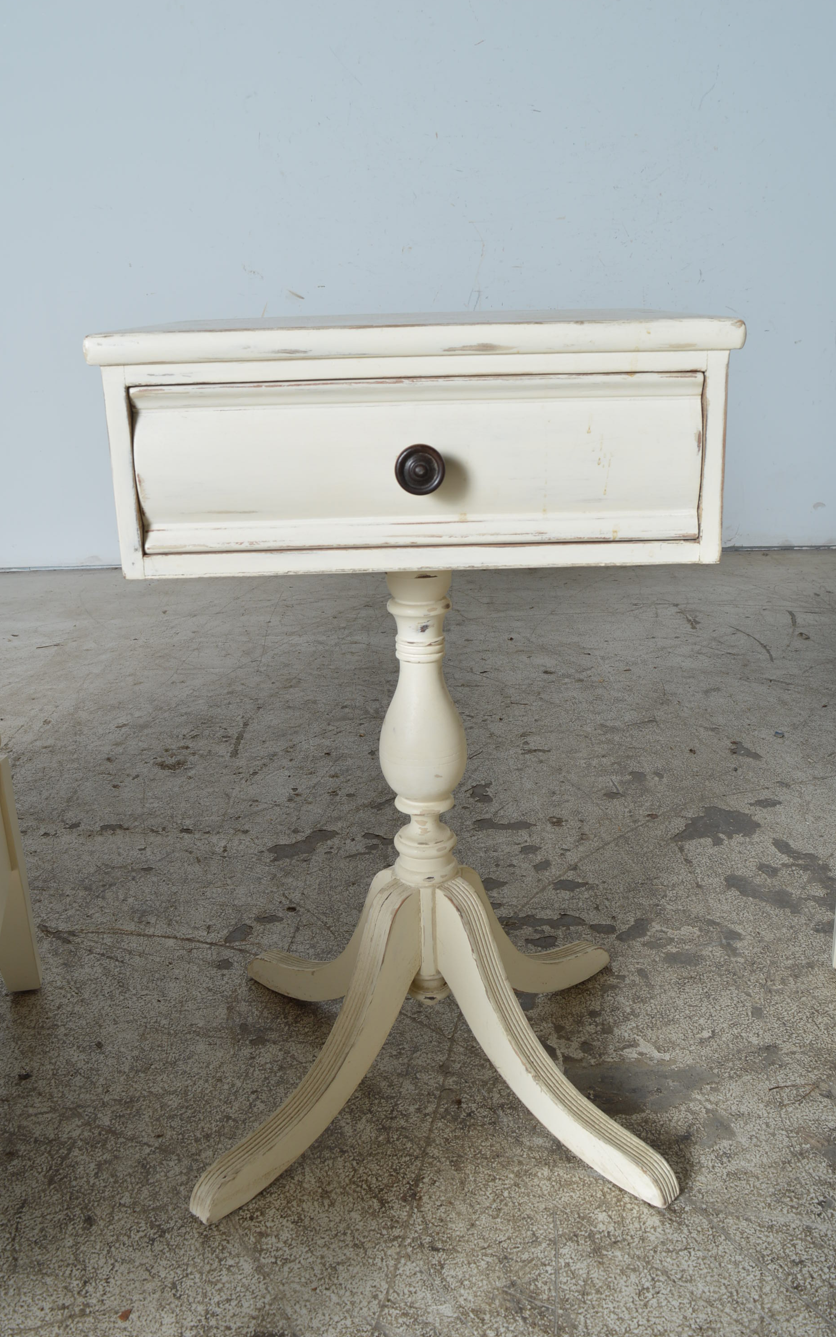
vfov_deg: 61.2
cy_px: 673
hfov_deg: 40.6
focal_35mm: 31
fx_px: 1130
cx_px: 447
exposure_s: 1/125
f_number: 9
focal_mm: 20
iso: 100
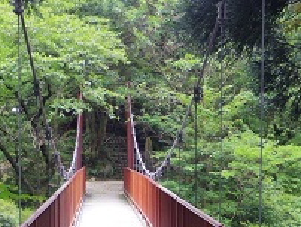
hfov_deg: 21.0
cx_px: 191
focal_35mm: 93
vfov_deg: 15.7
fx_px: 810
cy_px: 212
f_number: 3.5
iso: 400
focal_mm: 10.3
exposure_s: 1/60
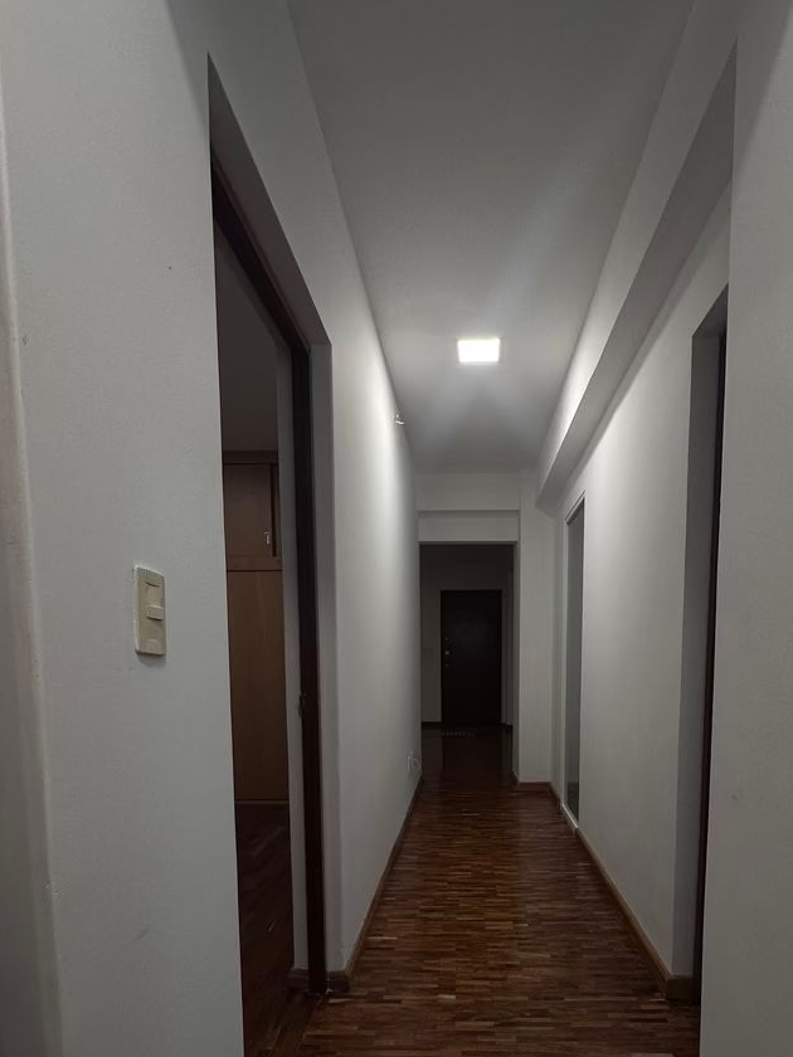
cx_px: 458
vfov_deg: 78.6
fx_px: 611
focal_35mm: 20
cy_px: 719
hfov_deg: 65.6
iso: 100
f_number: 2.2
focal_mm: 2.22
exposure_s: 1/120
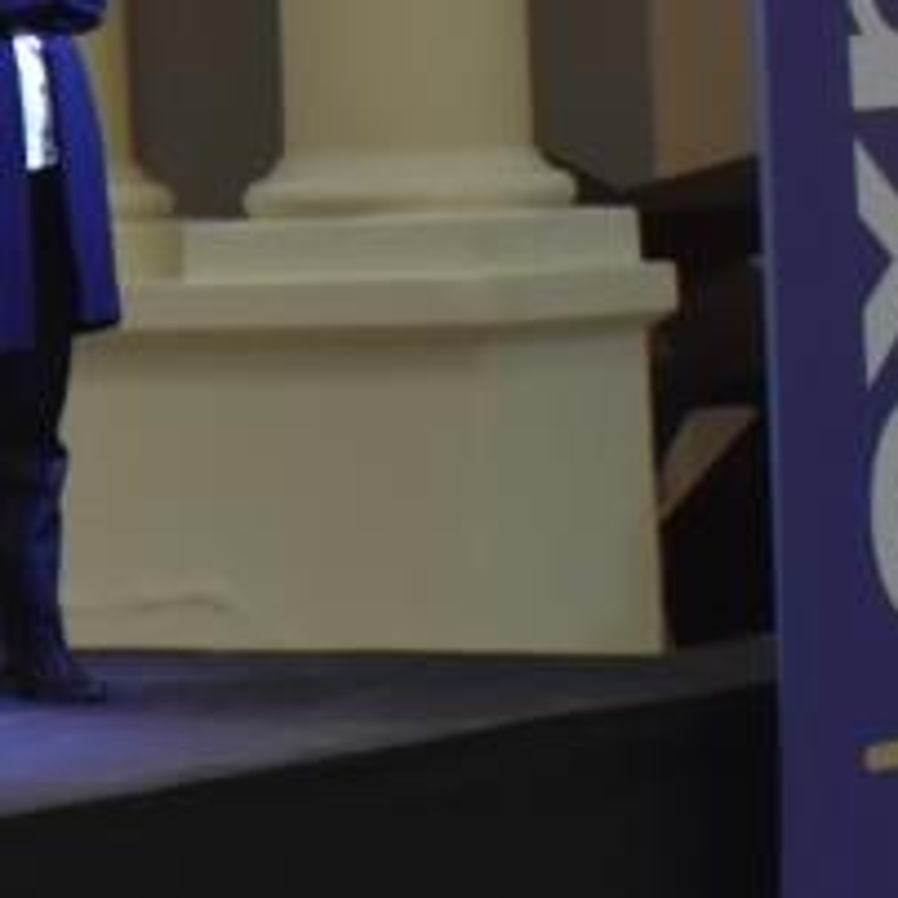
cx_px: -1067
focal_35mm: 226
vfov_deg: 7.7
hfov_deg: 7.4
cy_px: 96
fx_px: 6638
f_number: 5.6
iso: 1600
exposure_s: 1/125
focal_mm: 35
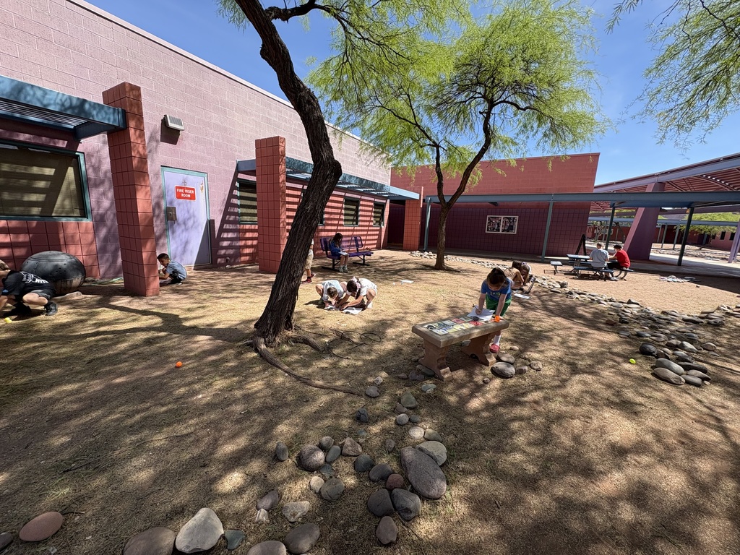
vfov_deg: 85.7
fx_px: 299
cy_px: 278
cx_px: 370
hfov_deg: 102.1
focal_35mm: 14
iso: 40
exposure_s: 1/687
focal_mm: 2.22
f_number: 2.2
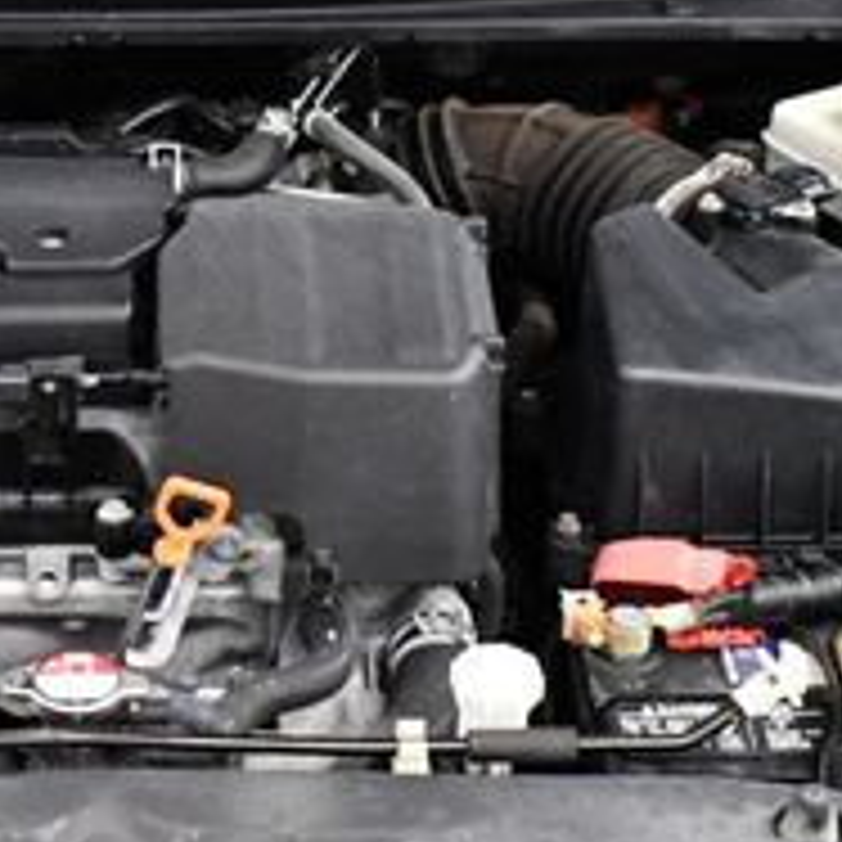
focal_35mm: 105
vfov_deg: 16.6
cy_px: 464
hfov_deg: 16.3
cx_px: 54
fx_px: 2890
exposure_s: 1/125
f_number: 3.5
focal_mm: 18
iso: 2500
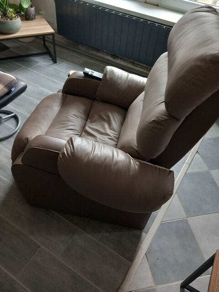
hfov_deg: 51.4
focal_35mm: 27
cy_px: 146
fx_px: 228
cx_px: 110
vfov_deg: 65.3
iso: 250
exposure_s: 1/33
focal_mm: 4
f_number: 1.8
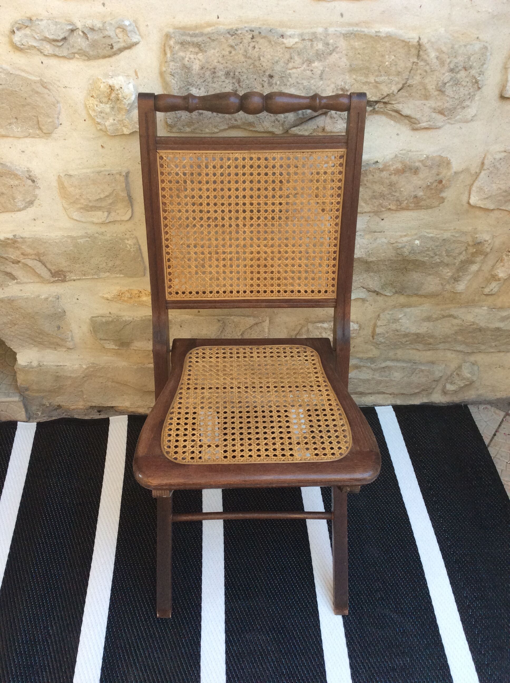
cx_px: 255
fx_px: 630
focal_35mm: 32
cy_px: 342
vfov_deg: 56.9
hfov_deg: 44.1
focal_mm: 3.3
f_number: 2.4
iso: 64
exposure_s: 1/100
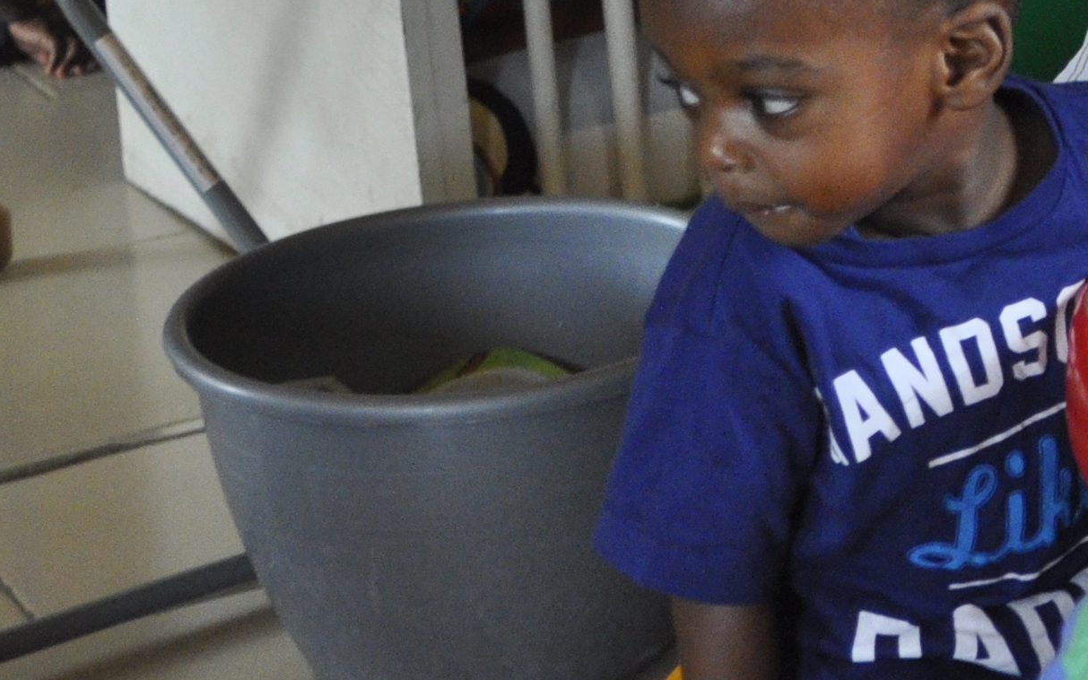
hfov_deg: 13.3
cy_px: -218
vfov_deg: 8.8
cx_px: 1786
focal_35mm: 146
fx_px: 4323
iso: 1000
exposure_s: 1/125
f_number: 4
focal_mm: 27
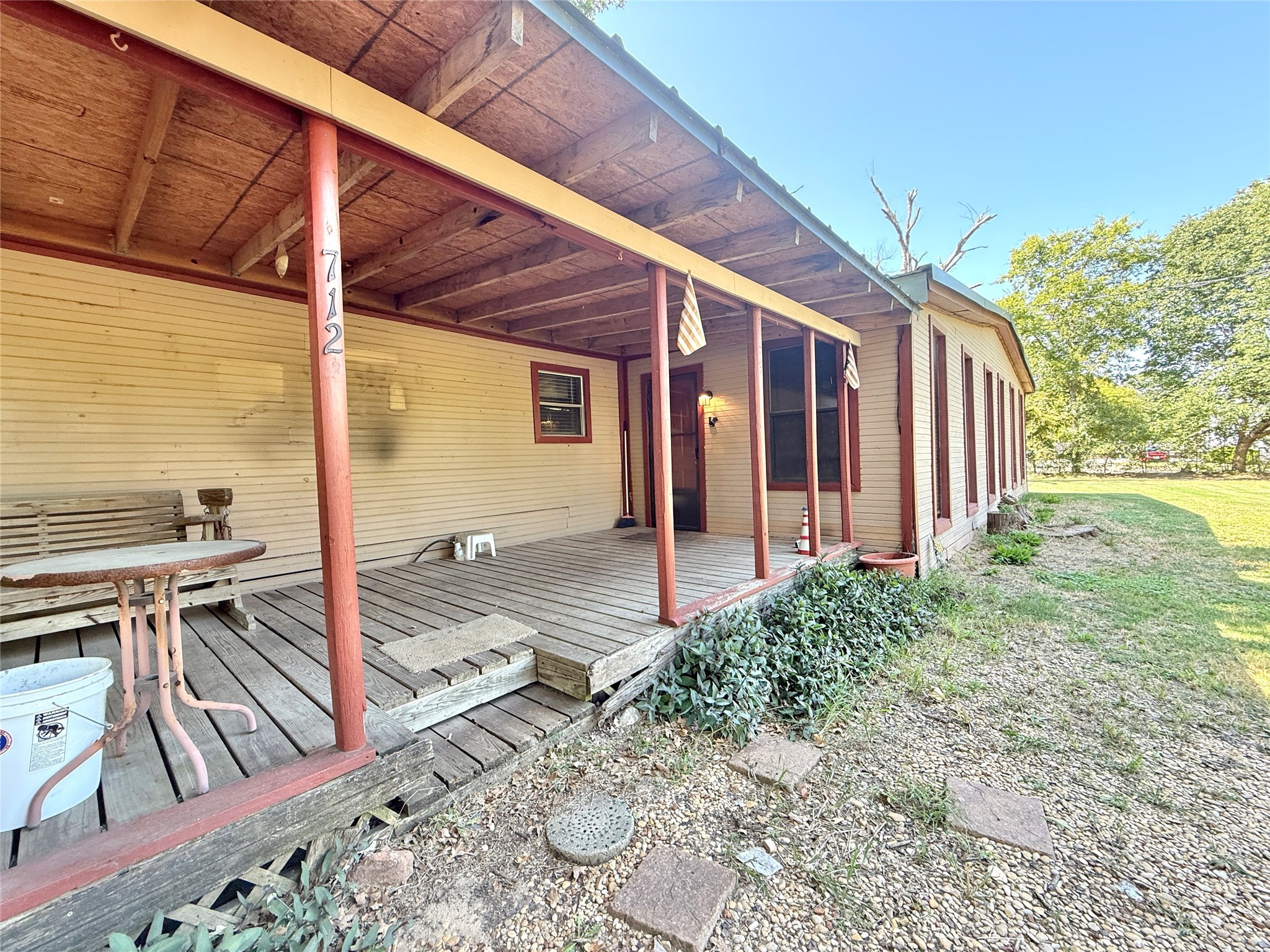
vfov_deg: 85.7
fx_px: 514
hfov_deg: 102.1
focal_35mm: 14
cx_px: 635
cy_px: 476
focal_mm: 2.22
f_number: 2.2
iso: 160
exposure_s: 1/99
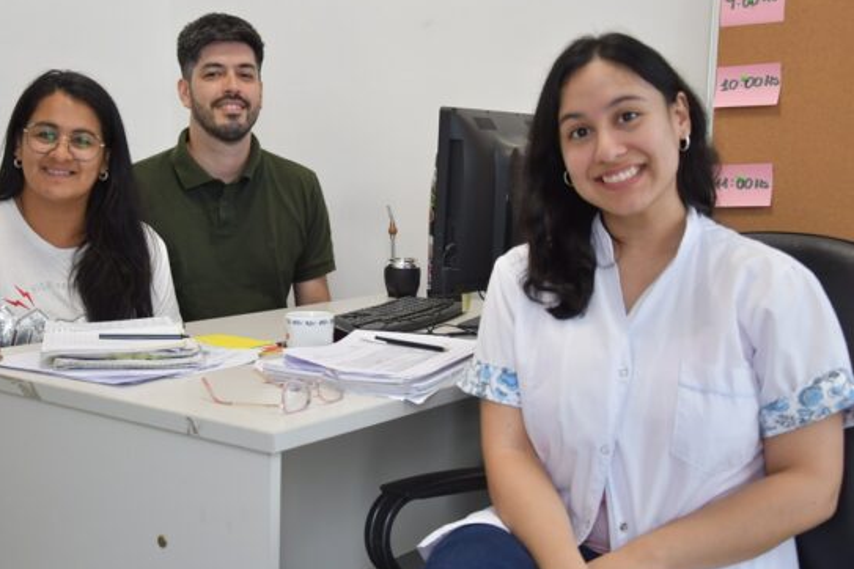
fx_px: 1186
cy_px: 270
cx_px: 344
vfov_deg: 27.0
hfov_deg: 39.4
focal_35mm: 50
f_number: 4
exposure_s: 1/125
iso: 1100
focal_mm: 26
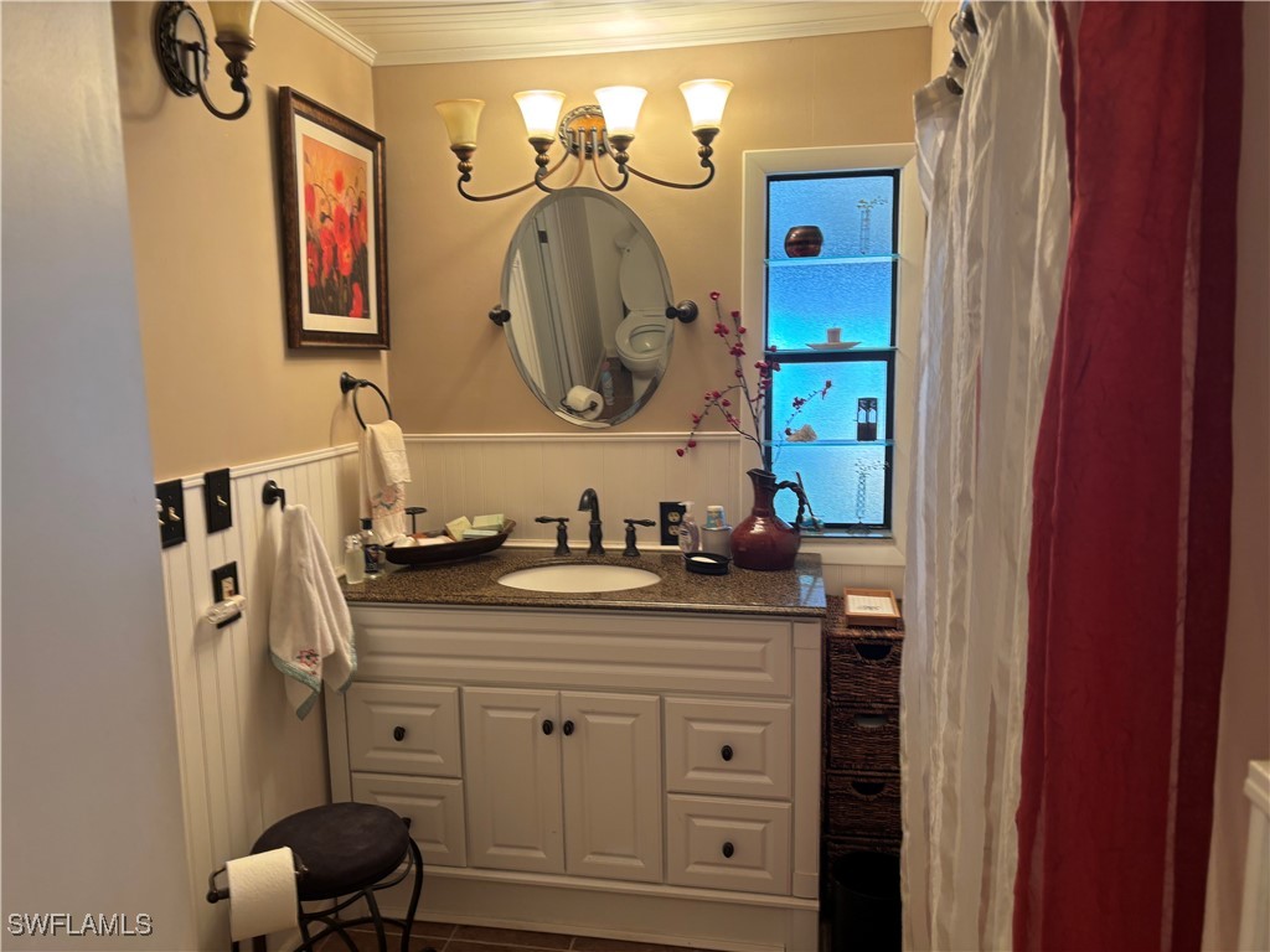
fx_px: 954
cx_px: 635
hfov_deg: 67.3
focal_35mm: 26
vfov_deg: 53.1
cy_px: 476
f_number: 1.6
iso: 80
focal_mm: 5.96
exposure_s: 1/60
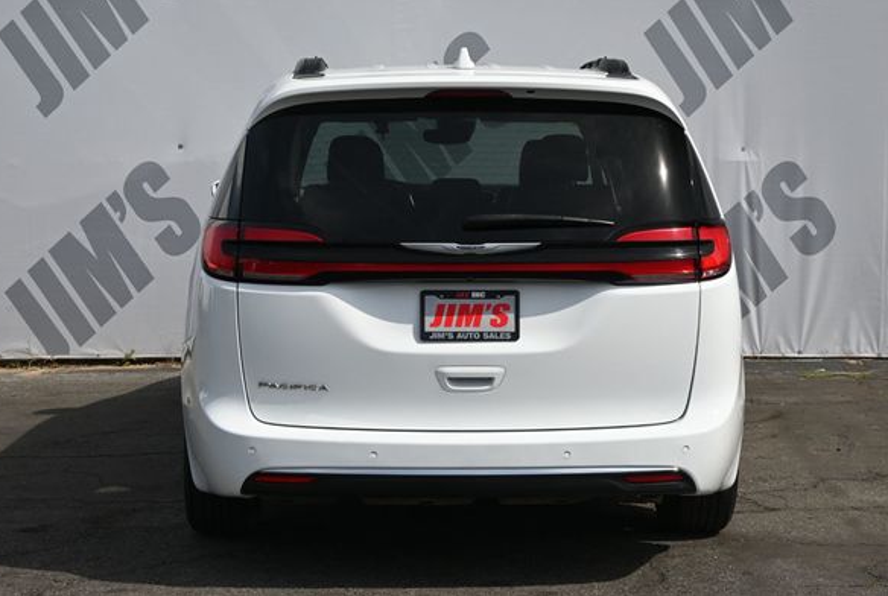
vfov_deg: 19.8
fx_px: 1705
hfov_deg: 29.2
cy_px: 273
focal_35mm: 69
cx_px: 464
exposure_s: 1/320
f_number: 6.3
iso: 100
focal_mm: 42
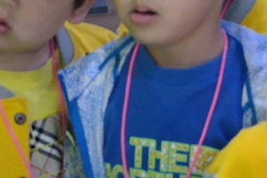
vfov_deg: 6.1
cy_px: 222
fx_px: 1654
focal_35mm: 223
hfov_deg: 9.2
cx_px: 224
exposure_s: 1/50
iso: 800
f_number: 4
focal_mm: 24
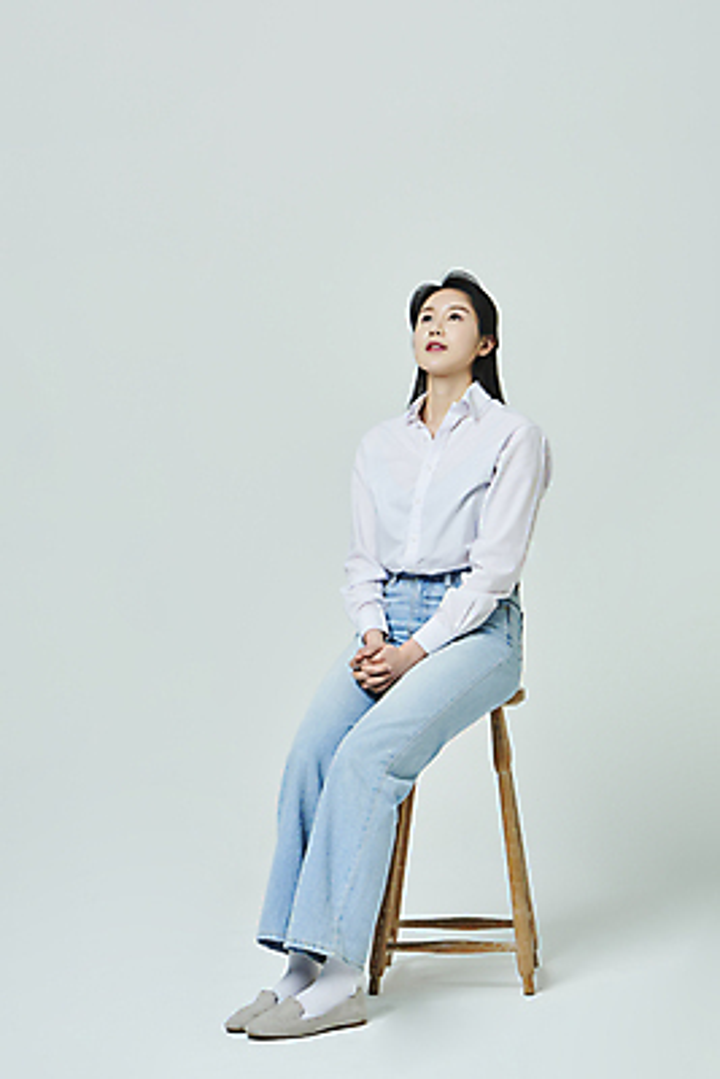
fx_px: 2098
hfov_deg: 19.5
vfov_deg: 28.8
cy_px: 540
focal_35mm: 70
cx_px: 360
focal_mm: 70
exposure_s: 1/125
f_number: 11
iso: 100
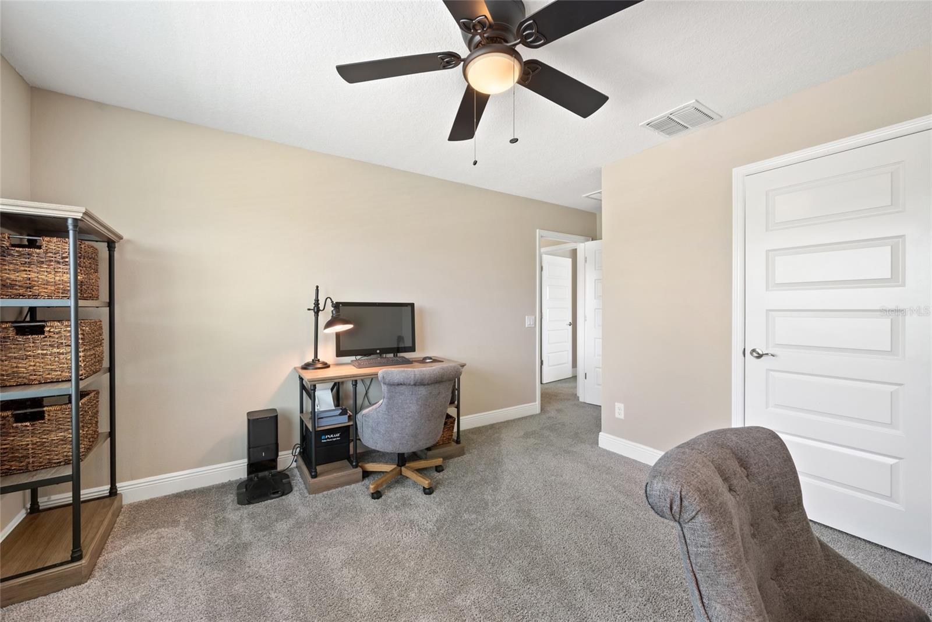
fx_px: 362
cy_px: 311
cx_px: 466
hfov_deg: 104.2
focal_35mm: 14
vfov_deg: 81.2
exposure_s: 1/3
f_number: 7.1
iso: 250
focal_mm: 14
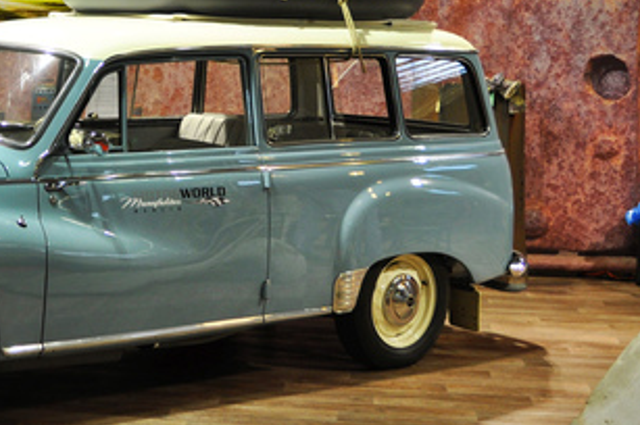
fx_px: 1456
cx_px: 96
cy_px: 89
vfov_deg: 16.5
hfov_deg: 24.3
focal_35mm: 82
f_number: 4
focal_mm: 28
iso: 450
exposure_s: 1/60
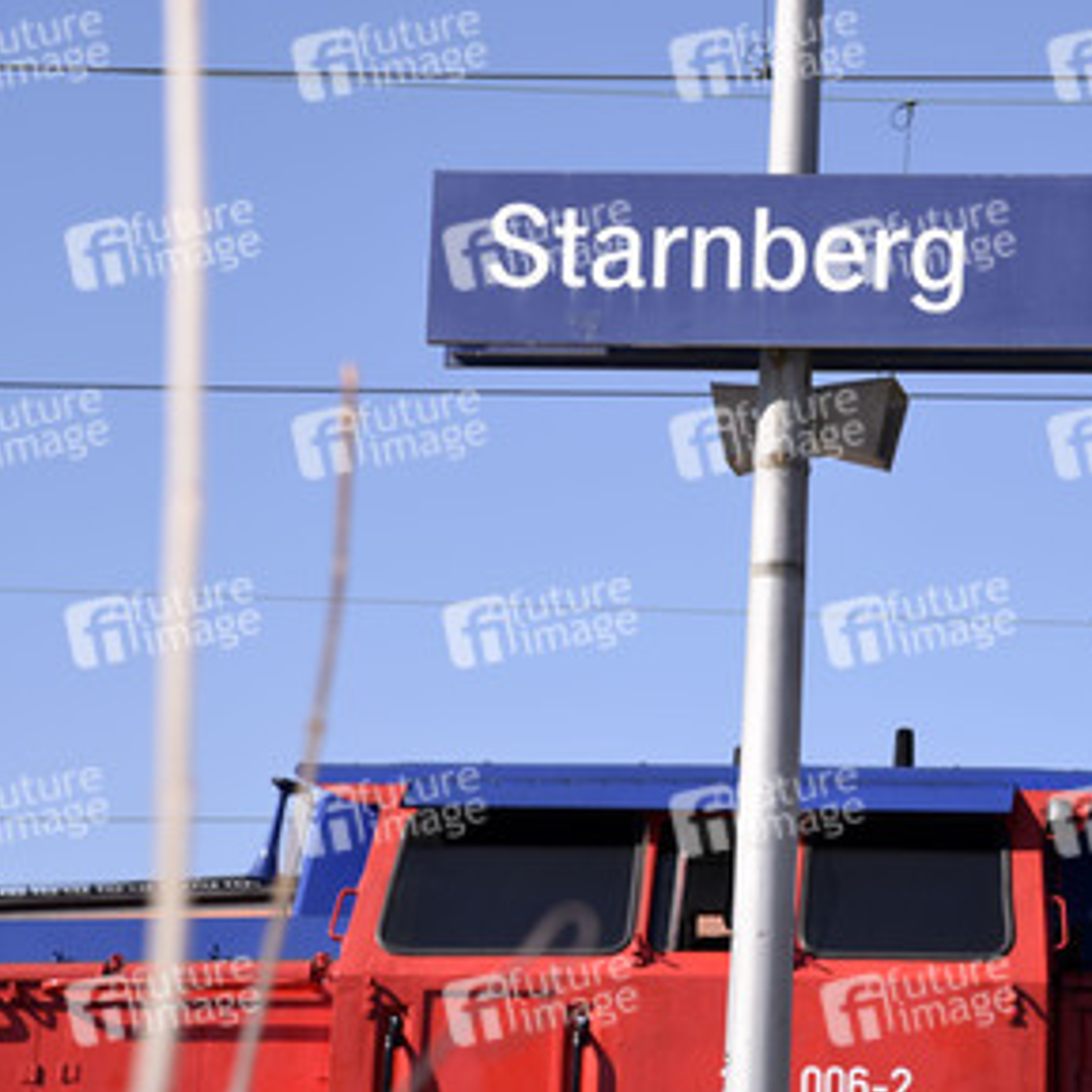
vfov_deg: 11.0
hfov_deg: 11.0
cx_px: 818
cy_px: 529
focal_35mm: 159
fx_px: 5675
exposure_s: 1/160
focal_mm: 120
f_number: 9
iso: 100
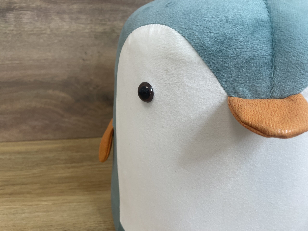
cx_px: 154
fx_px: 231
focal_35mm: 26
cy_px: 116
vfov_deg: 53.1
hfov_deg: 67.3
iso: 64
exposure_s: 1/100
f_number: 1.6
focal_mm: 4.2
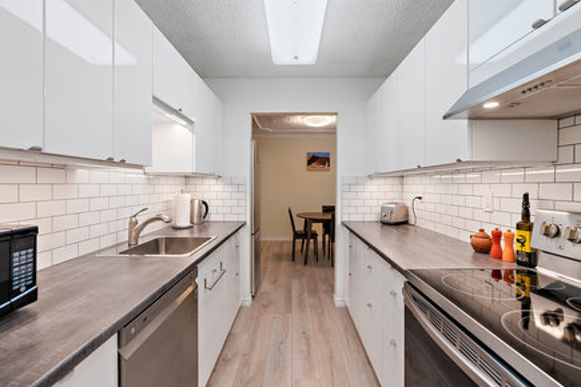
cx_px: 290
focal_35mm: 16
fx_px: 258
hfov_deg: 96.7
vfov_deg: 73.7
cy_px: 194
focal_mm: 16
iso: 400
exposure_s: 1/15
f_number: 7.1
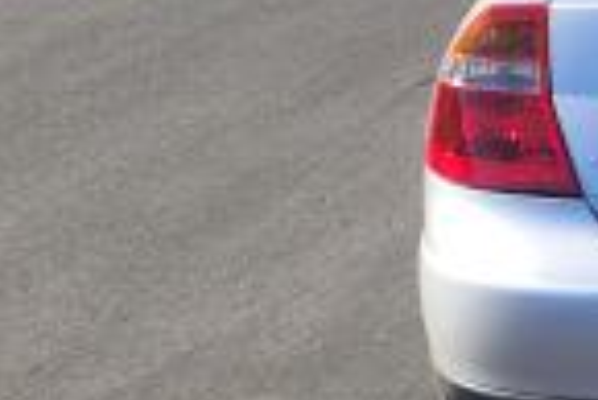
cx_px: 936
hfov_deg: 18.7
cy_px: 78
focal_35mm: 94
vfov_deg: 14.5
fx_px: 1563
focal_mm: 5.4
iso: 40
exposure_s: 1/1297
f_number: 1.8
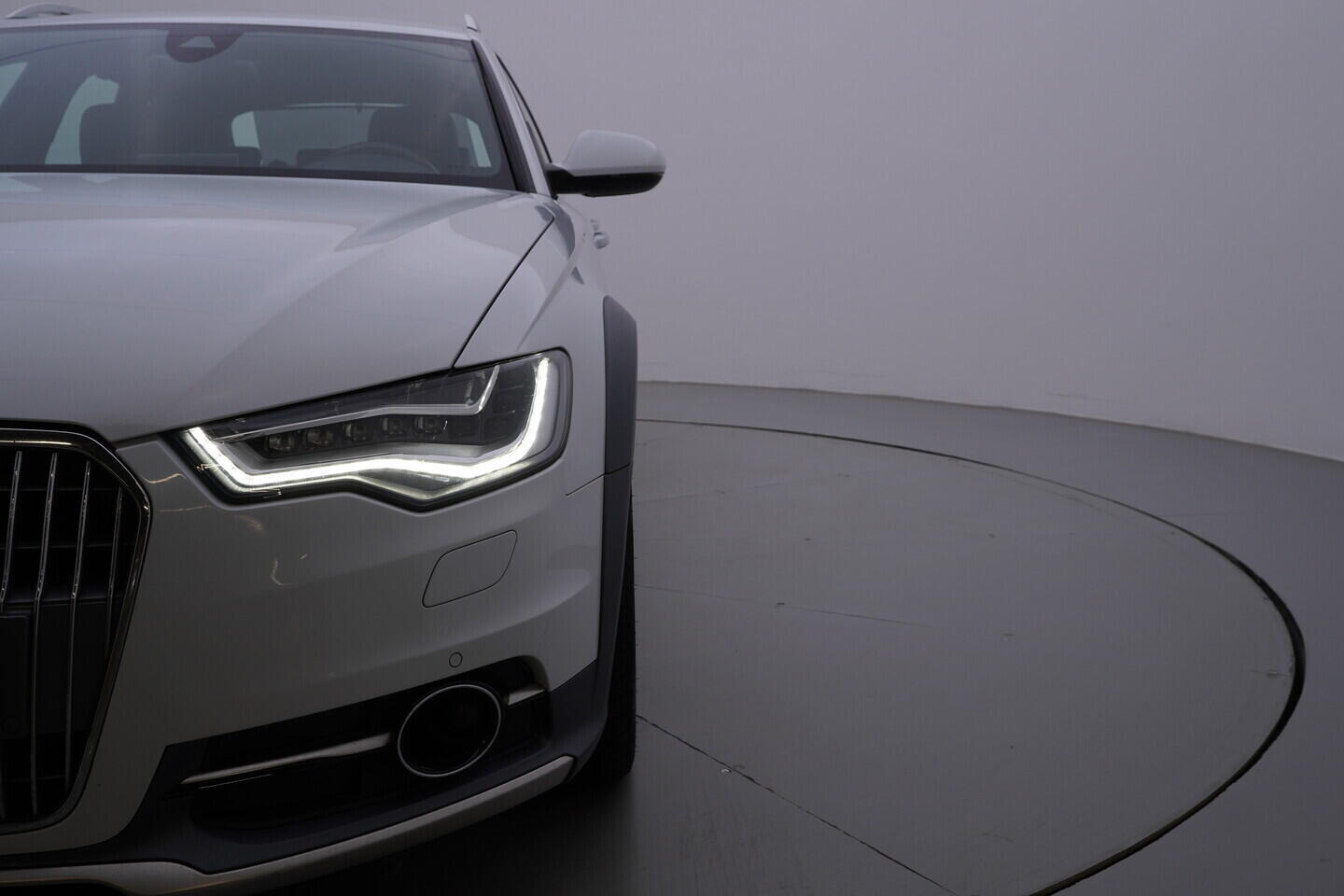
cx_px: 672
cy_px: 448
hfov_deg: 53.1
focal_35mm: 36
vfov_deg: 36.9
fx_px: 1344
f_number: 5.6
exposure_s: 1/160
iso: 125
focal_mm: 24
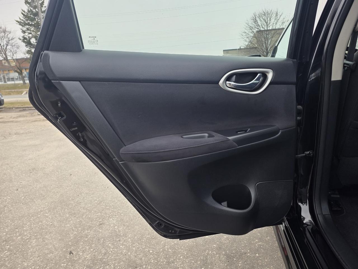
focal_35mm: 23
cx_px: 179
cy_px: 134
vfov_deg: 58.9
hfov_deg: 73.9
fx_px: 238
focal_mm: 6.25
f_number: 1.7
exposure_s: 1/1493
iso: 80
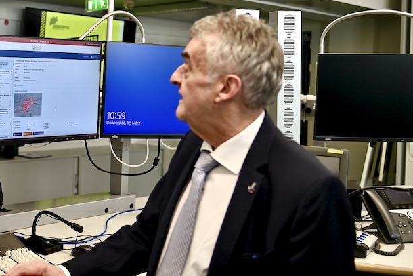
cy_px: 82
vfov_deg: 25.8
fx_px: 597
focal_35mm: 52
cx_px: 85
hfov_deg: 36.9
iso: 125
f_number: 2.8
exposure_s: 1/100
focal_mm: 31
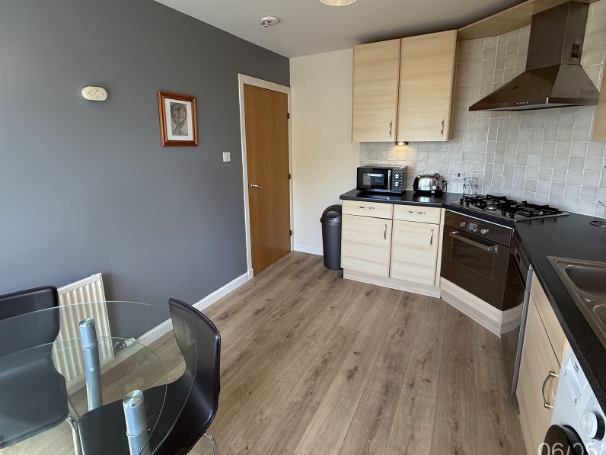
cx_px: 300
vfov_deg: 71.3
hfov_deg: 87.8
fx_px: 315
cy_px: 201
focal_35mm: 18
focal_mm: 2.22
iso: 125
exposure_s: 1/99
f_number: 2.2
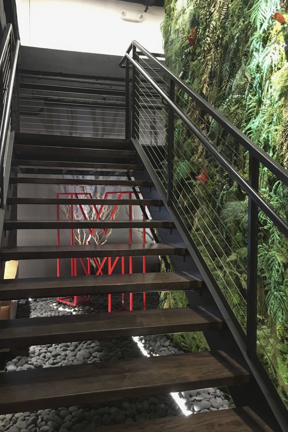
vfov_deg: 60.3
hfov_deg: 42.3
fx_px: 372
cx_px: 137
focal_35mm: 31
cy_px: 214
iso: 200
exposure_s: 1/15
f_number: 2.2
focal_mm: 4.15
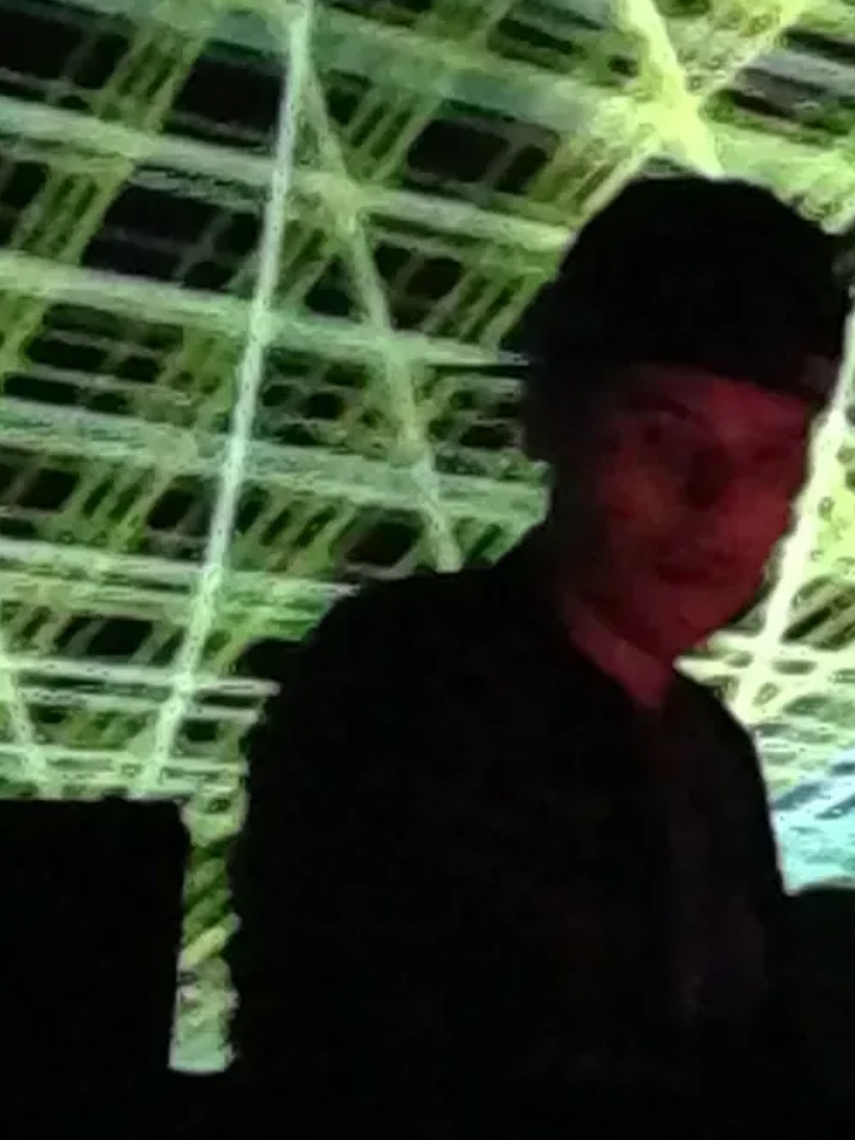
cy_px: 1076
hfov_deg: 8.9
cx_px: 1210
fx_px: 5366
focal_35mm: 163
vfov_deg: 12.0
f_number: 2.4
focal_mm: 4.12
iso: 1600
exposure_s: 1/15
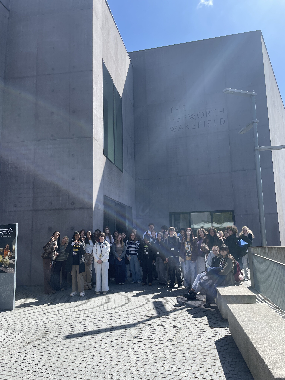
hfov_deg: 53.1
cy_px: 190
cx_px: 142
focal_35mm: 26
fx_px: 285
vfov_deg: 67.3
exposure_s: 1/2174
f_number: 1.6
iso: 32
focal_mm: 4.2
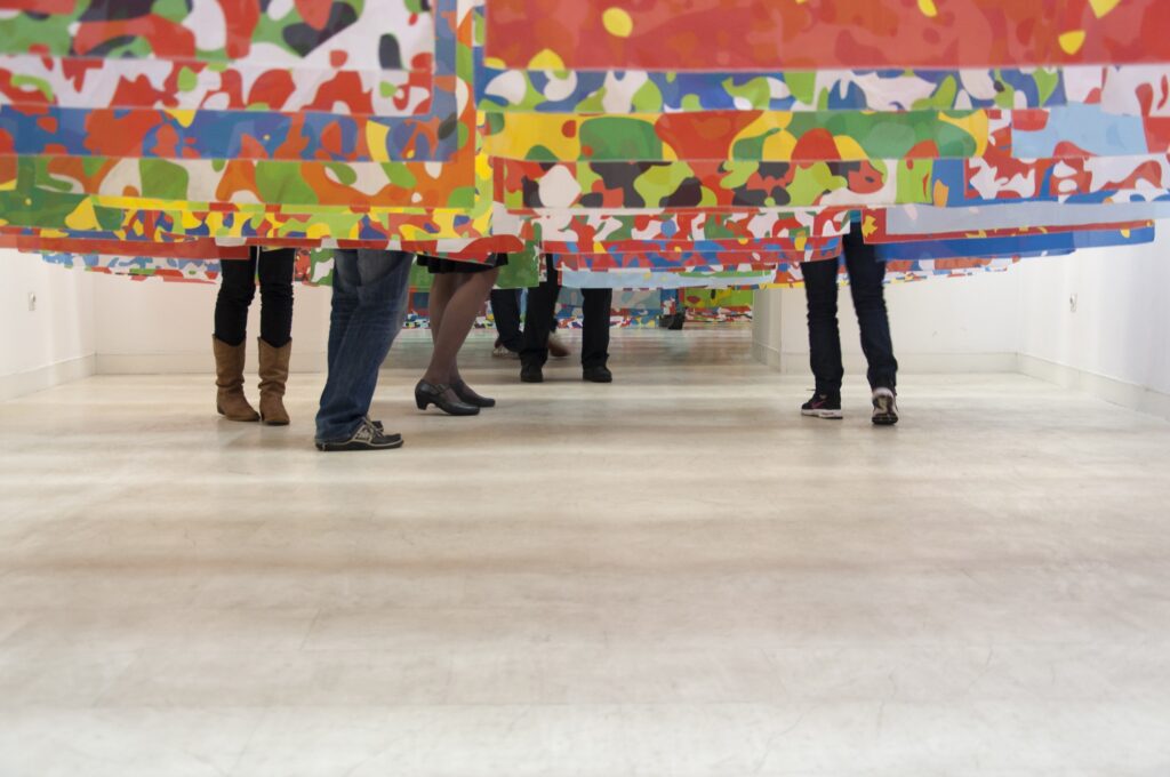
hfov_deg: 41.2
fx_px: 1558
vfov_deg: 28.0
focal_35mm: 48
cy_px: 388
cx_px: 585
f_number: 4.2
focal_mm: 32
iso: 800
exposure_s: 1/20
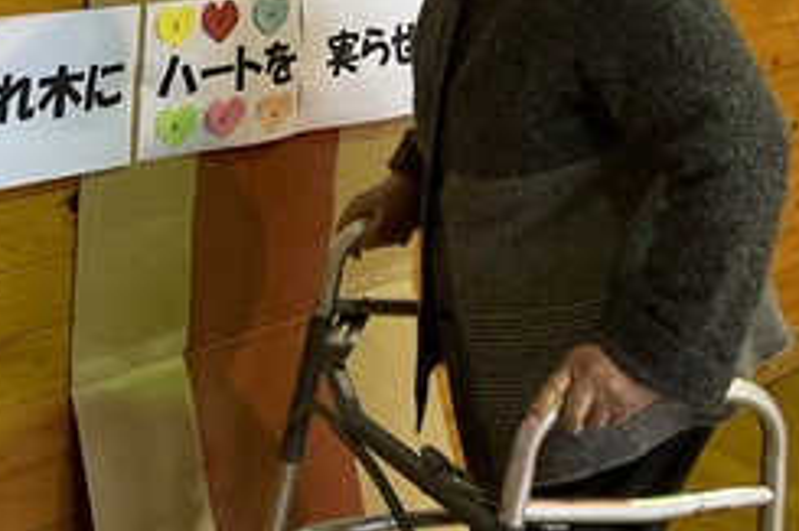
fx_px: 1641
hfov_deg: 27.2
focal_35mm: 74
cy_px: -114
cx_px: 274
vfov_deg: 17.5
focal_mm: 3
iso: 100
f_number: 1.8
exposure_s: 1/60
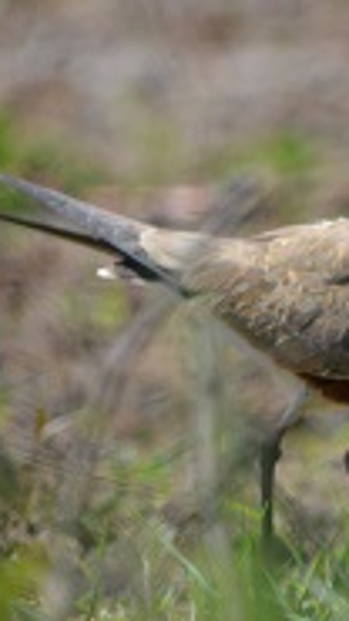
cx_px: 419
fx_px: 20969
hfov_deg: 1.0
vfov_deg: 1.7
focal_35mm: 1274
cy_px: 237
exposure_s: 1/1250
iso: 400
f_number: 5.6
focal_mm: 300
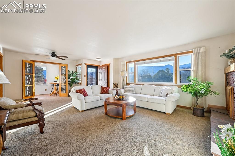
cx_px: 118
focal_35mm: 14
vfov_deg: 81.2
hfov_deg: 104.3
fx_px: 91
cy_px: 78
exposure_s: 1/15
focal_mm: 14
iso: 160
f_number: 11
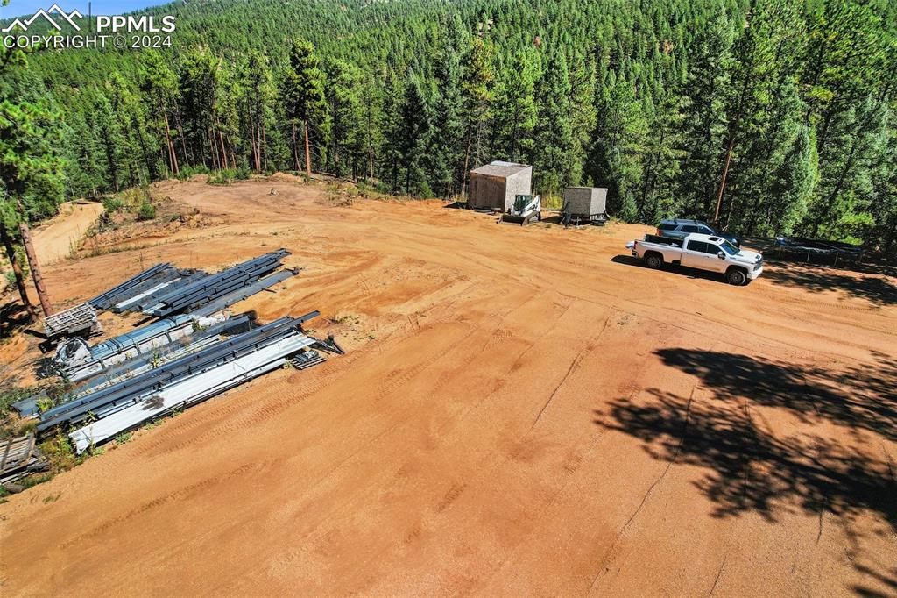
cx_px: 448
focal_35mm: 22
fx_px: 548
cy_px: 299
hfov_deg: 78.6
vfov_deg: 57.2
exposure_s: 1/3200
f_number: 2.8
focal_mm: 8.38
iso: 100
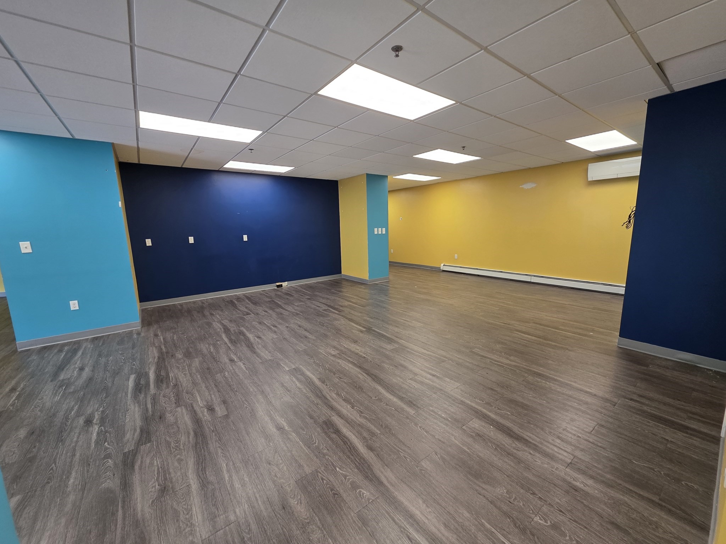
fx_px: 273
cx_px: 363
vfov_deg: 89.9
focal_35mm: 13
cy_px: 272
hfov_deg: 106.2
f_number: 1.9
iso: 160
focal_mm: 2.2
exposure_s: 1/120
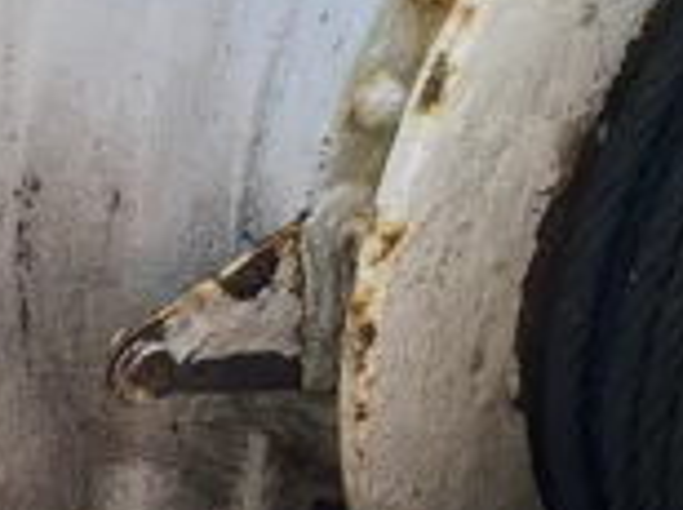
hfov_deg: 17.4
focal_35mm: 105
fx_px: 2069
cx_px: -257
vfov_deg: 14.1
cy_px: 259
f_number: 1.8
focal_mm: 4.25
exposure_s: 1/1585
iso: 32
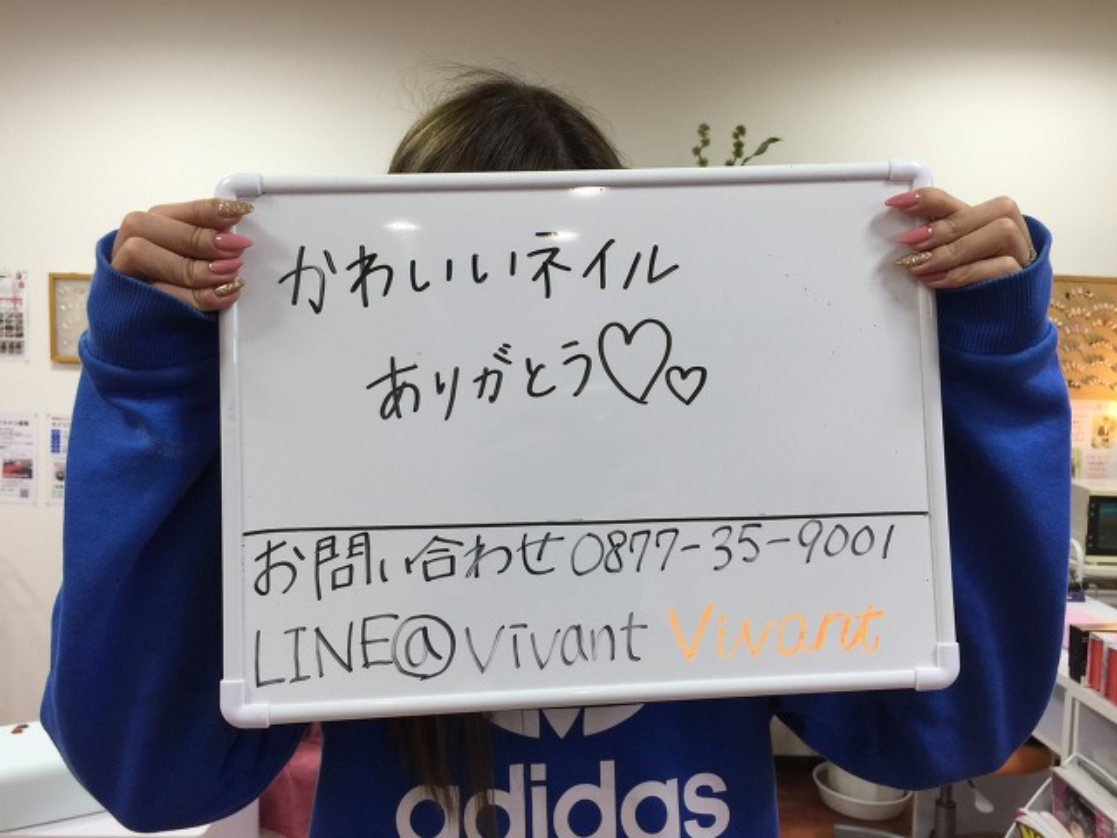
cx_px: 558
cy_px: 419
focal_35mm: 29
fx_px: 936
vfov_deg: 48.2
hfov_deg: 61.7
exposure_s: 1/40
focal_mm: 4.15
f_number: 2.2
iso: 32
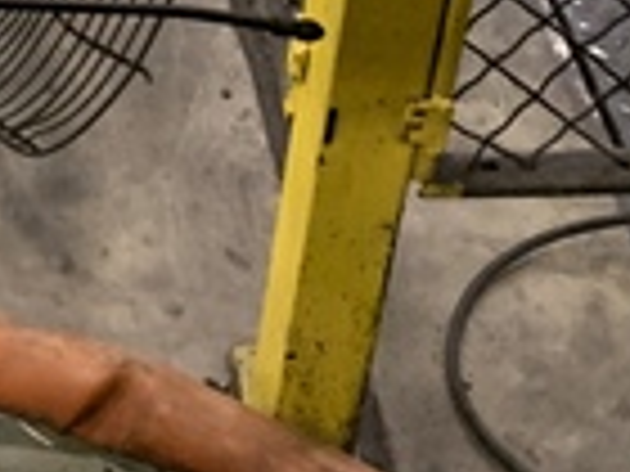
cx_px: -248
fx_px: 2366
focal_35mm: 130
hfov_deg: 14.4
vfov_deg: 10.5
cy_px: -470
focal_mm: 4.25
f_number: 1.8
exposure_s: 1/60
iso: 320
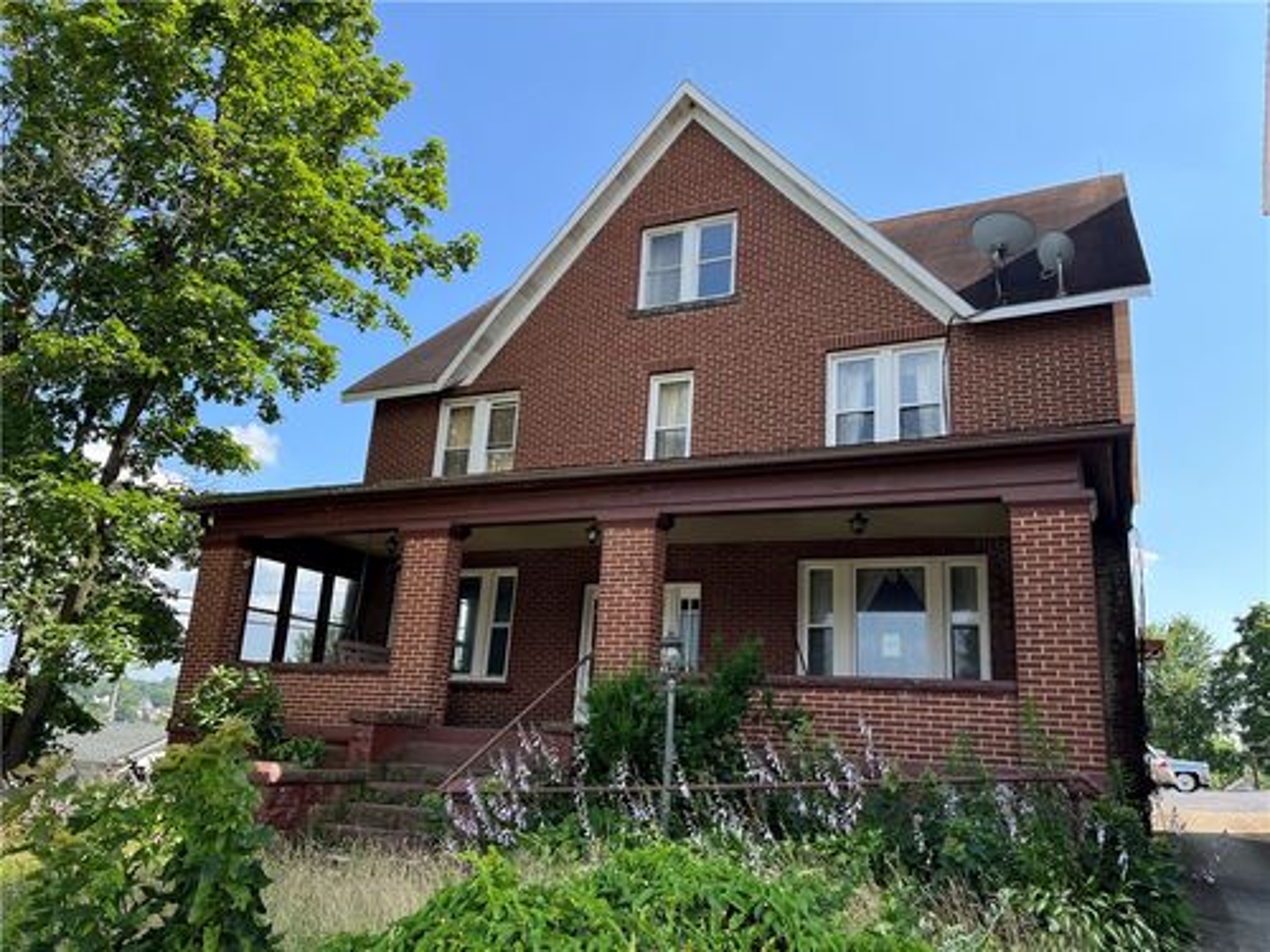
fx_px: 954
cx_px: 635
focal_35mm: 26
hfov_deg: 67.3
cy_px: 476
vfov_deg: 53.1
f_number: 1.6
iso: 50
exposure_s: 1/1018
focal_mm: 5.1
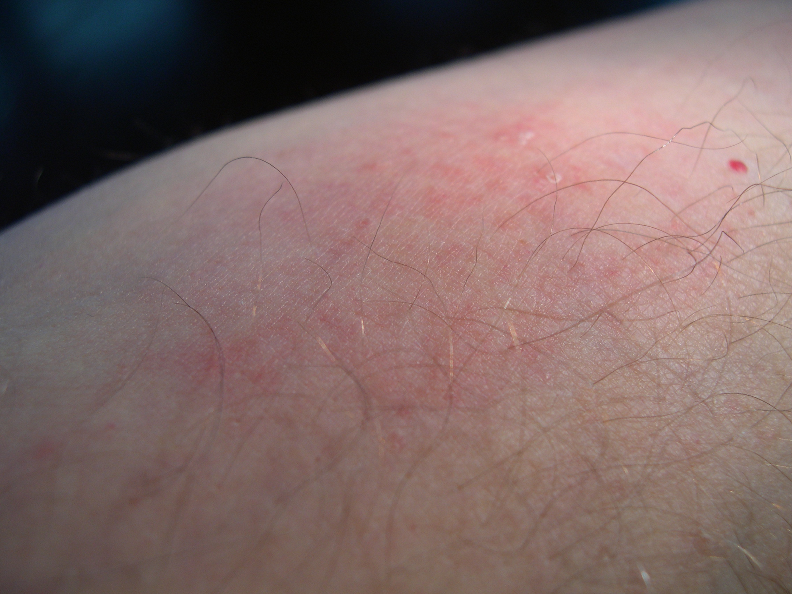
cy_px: 297
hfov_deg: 49.0
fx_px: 869
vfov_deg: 37.7
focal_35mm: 38
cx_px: 396
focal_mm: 8
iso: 100
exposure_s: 1/31.4
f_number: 2.8
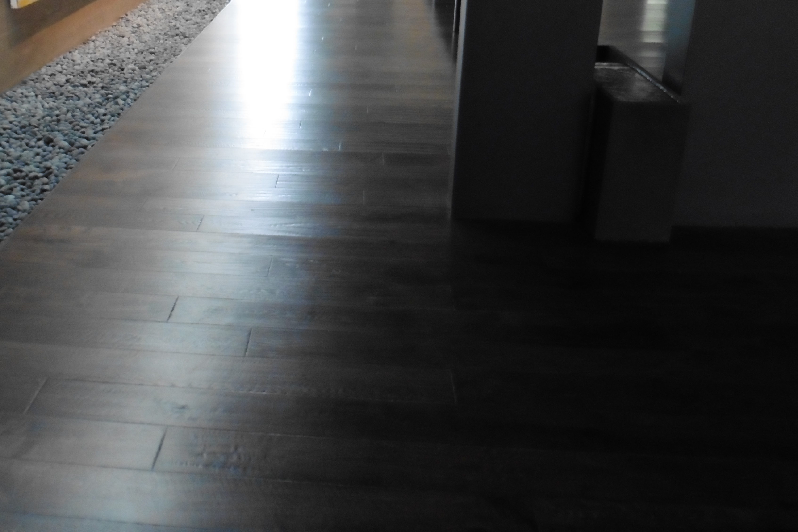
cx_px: 272
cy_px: 130
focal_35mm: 34
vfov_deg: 37.9
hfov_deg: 54.8
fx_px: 754
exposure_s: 1/15
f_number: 3.3
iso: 400
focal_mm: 4.3
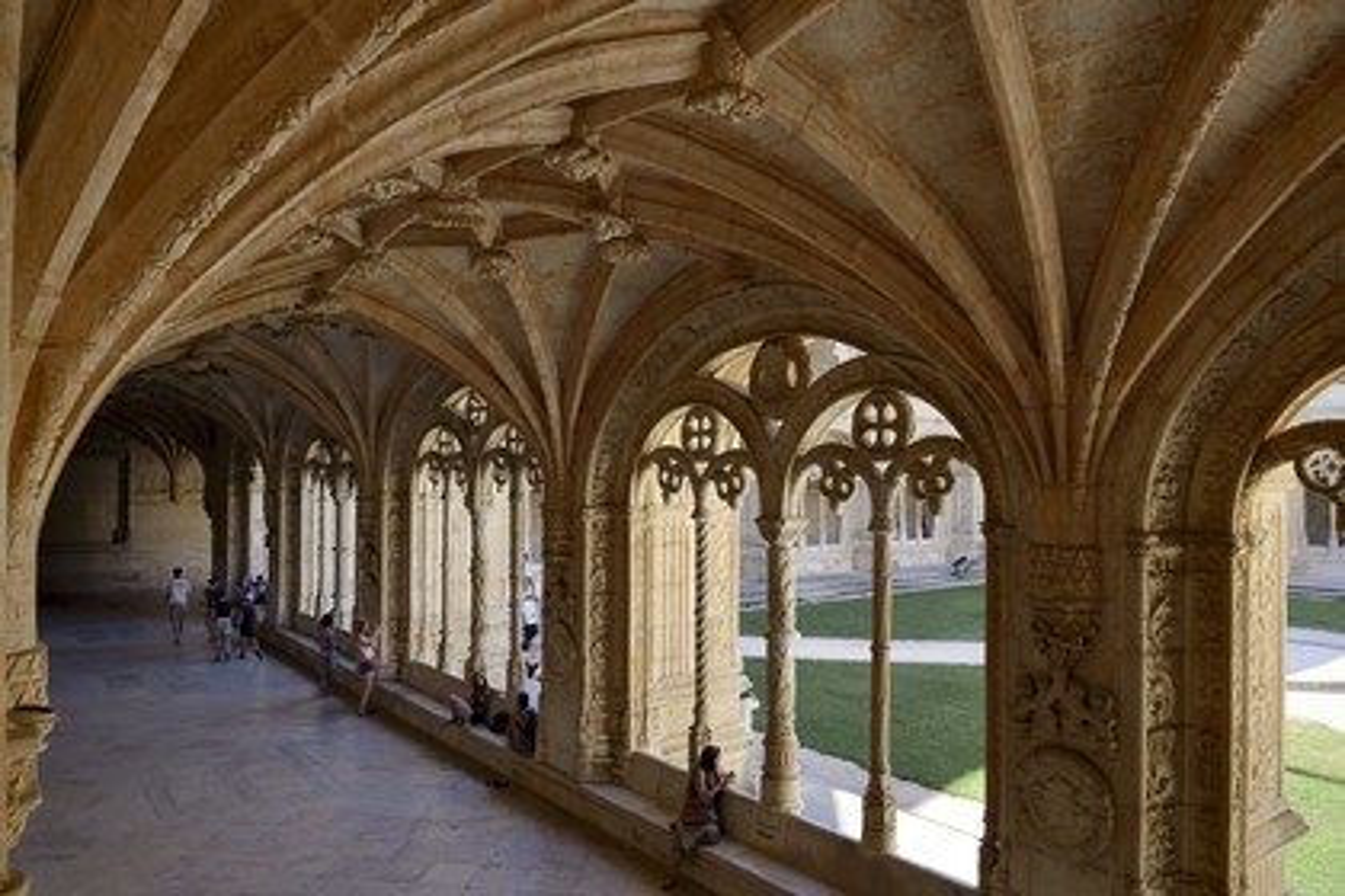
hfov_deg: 73.7
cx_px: 672
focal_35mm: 24
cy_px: 448
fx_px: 897
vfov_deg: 53.1
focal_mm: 24
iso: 200
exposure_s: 1/60
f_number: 7.1
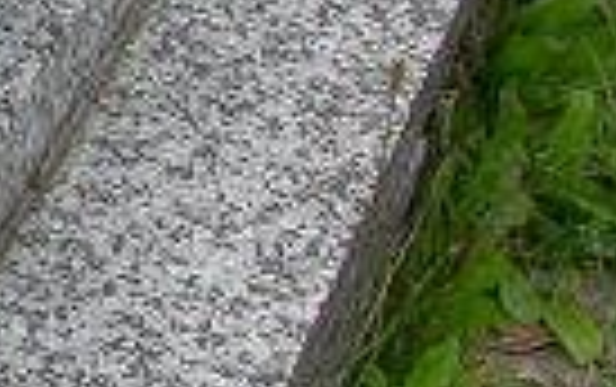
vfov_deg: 4.7
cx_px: -1129
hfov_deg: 6.9
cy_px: -324
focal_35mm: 277
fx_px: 4656
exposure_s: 1/204
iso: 50
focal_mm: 8.9
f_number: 5
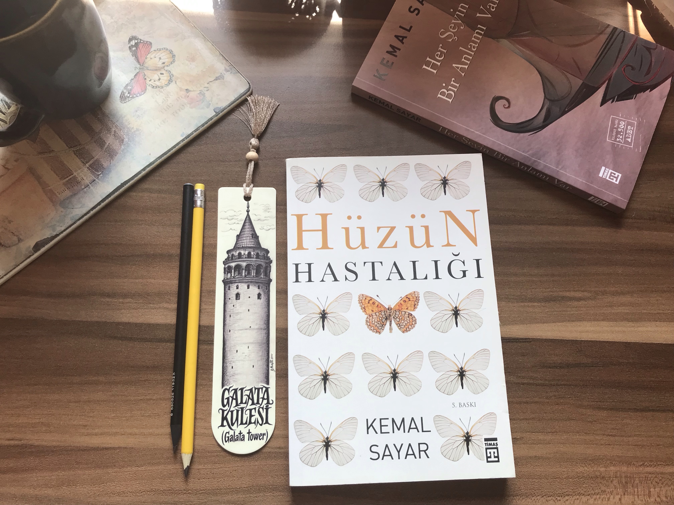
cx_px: 337
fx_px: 545
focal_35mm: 28
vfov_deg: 49.7
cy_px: 252
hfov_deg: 63.4
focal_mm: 3.99
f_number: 1.8
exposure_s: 1/113
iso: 20
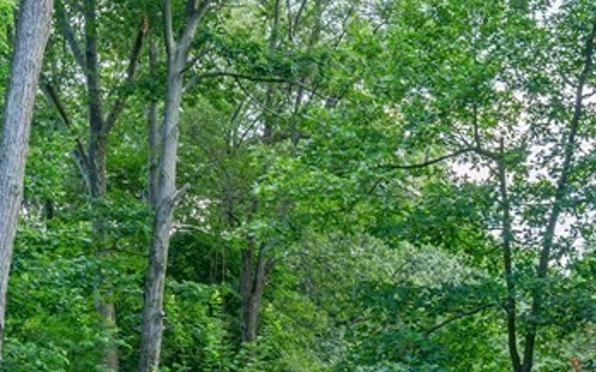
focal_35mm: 69
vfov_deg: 17.7
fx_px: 1120
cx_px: 399
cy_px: 481
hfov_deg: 29.6
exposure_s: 1/40
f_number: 8
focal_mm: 23
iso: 400
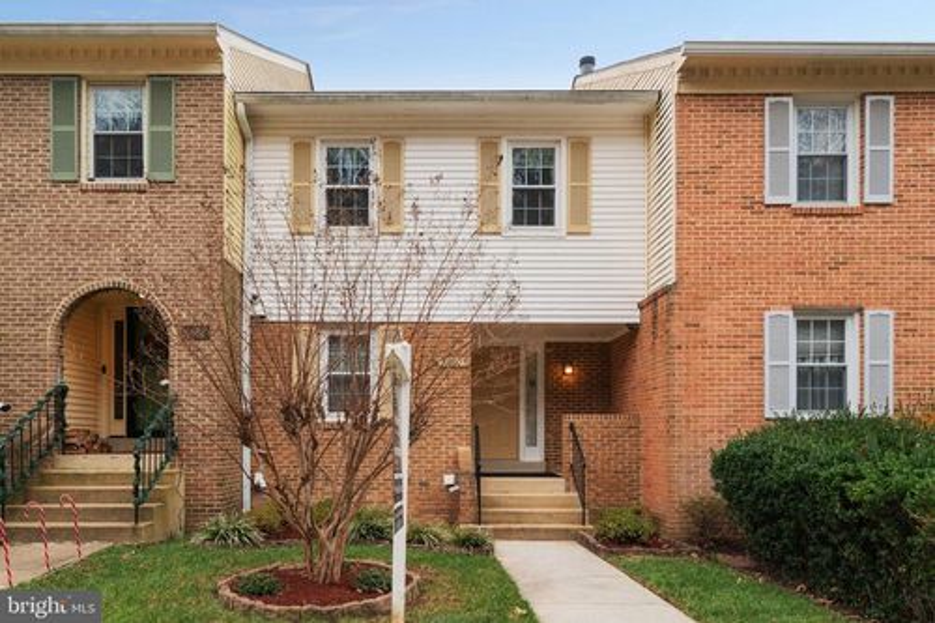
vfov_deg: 55.1
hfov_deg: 76.1
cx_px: 468
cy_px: 312
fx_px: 597
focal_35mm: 23
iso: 1250
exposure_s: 1/250
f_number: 8
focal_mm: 23
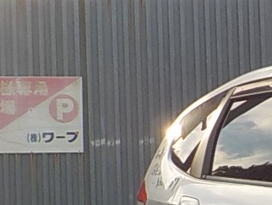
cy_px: 200
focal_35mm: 149
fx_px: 1172
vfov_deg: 9.9
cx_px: 422
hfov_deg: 12.5
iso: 125
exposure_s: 1/500
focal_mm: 4.1
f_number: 3.3
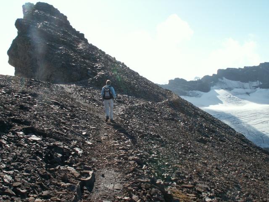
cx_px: 134
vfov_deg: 40.7
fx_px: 272
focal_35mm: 35
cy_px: 101
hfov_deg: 52.6
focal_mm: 5.86
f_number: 6.3
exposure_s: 1/160
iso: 50
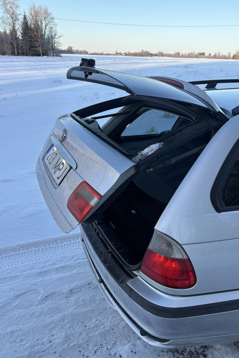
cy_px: 185
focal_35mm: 30
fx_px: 299
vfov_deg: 61.9
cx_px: 135
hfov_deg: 43.5
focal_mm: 5.96
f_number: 1.6
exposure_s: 1/365
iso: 64
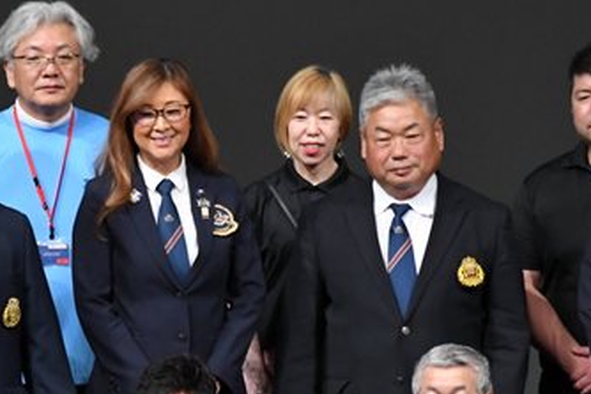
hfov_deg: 3.3
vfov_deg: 2.2
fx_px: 10281
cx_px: 157
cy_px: 385
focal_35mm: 626
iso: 3200
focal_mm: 180
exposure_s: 1/400
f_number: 5.6
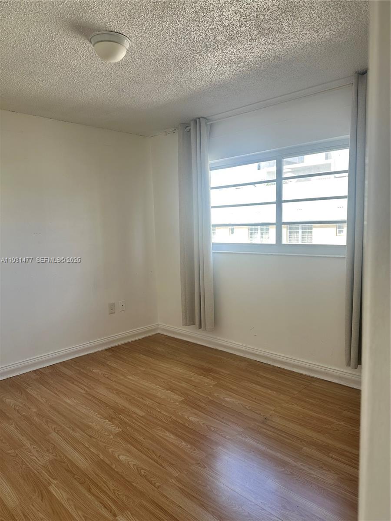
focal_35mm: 24
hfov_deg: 56.8
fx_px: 361
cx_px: 196
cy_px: 260
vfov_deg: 71.6
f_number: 1.78
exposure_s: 1/317
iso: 80
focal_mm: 6.86
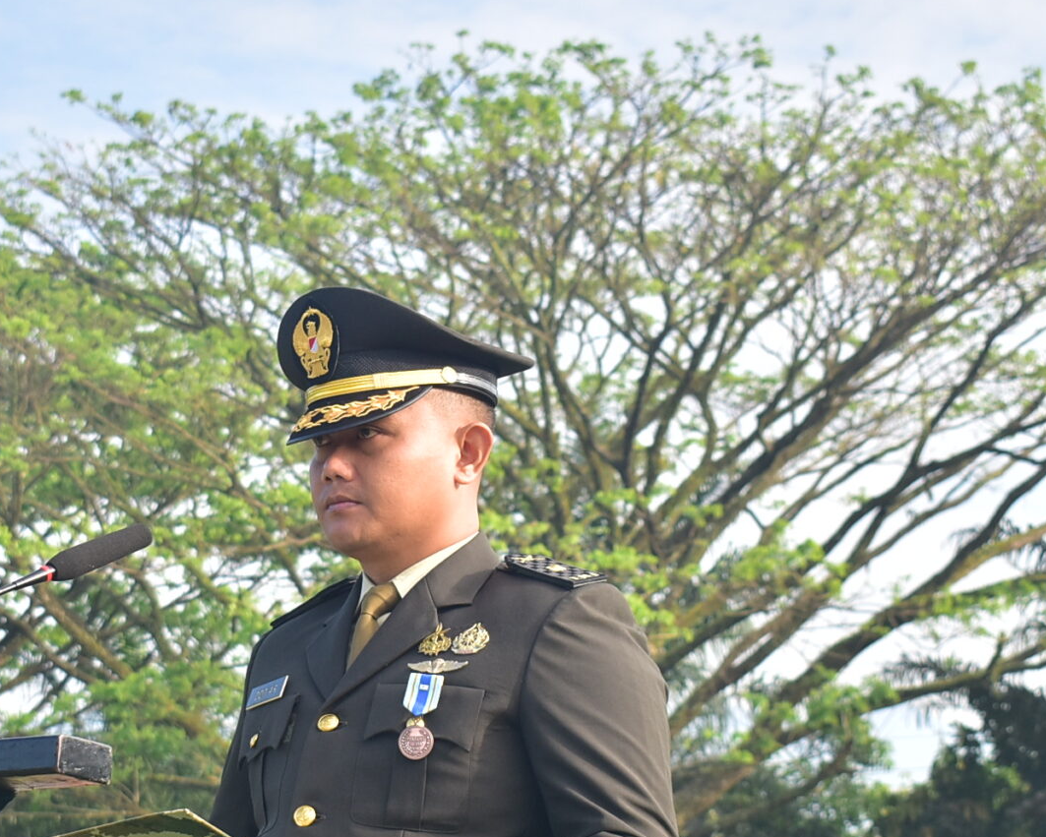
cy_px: 560
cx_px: 333
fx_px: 3255
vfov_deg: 14.6
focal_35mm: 105
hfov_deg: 18.2
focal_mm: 31
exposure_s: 1/320
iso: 160
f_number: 5
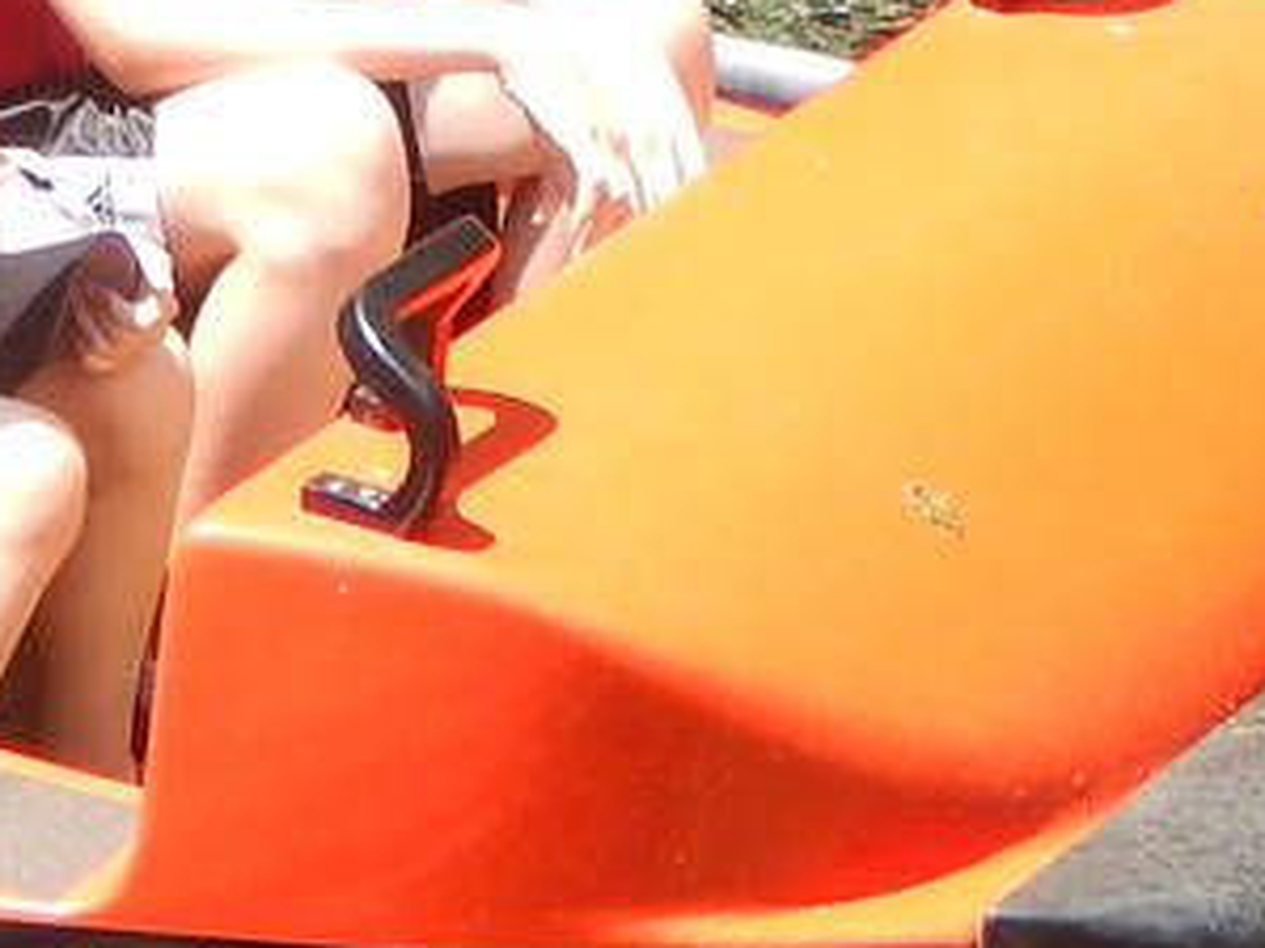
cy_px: -1033
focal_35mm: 460
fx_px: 16803
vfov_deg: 3.2
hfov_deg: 4.3
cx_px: -47
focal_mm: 15.3
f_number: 4.3
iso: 125
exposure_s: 1/250
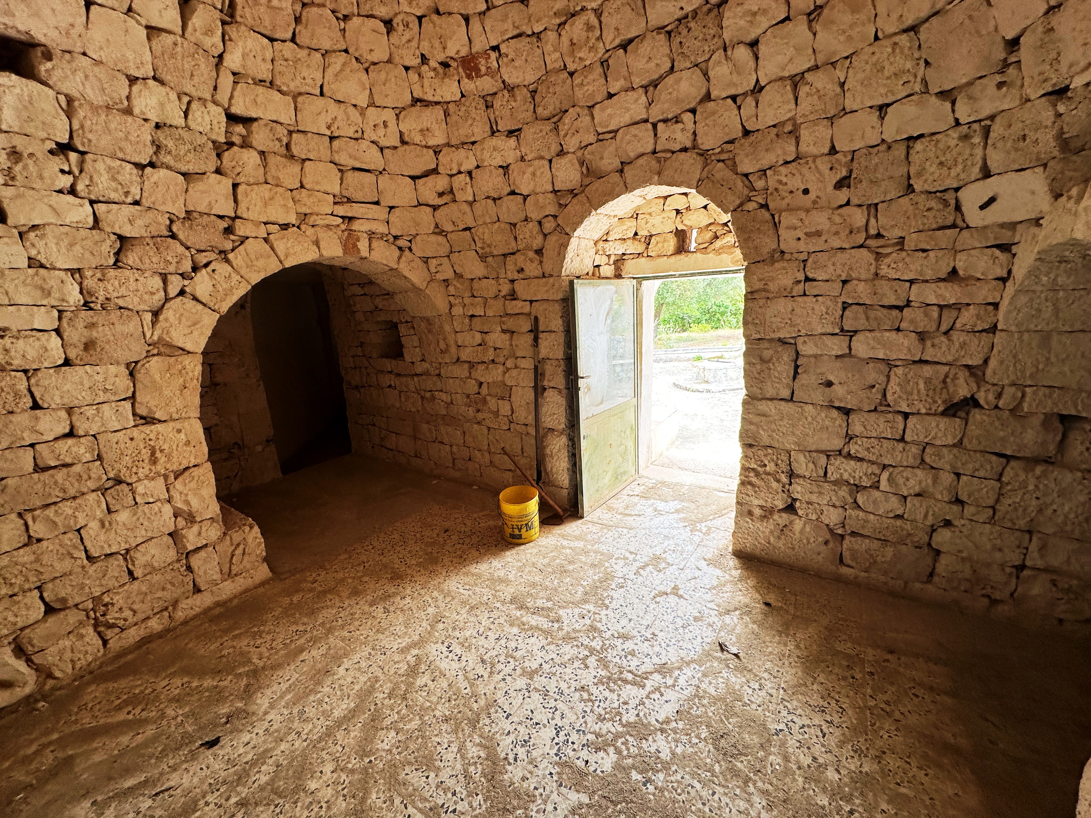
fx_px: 441
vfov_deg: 85.7
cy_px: 409
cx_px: 546
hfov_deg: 102.1
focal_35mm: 14
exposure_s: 1/99
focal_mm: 2.22
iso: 64
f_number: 2.2
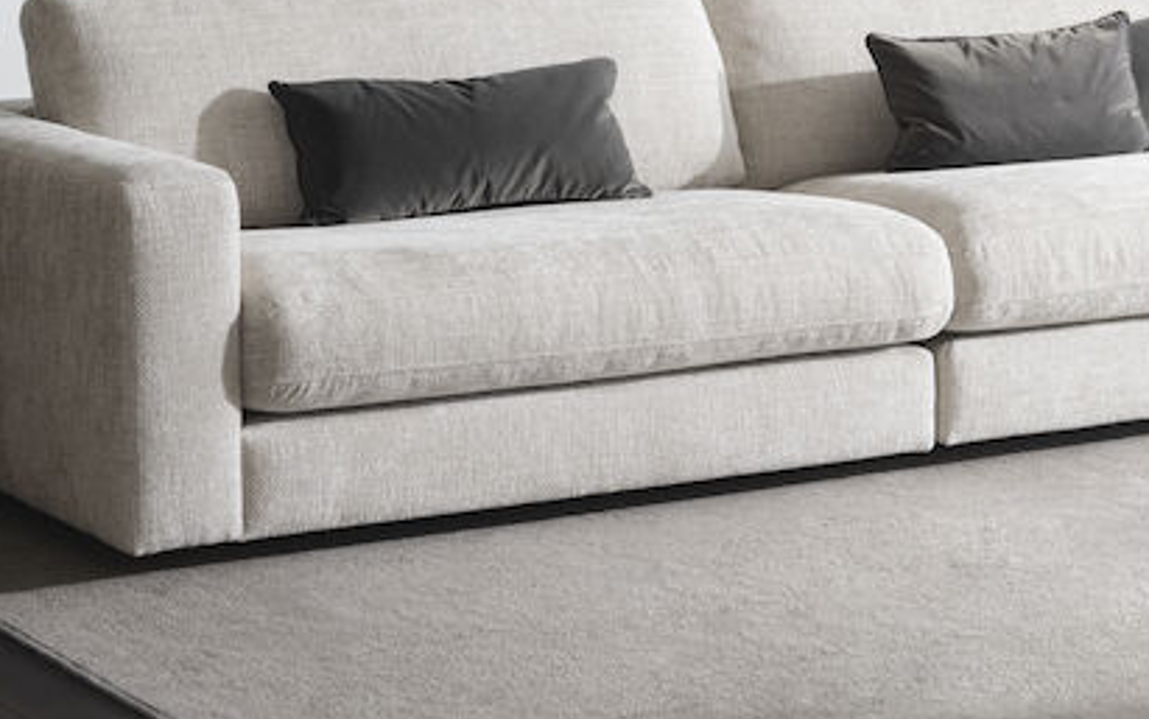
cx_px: 1197
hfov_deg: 16.4
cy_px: -180
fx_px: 3883
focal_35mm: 124
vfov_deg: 10.4
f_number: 4
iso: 80
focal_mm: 50
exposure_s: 1/5
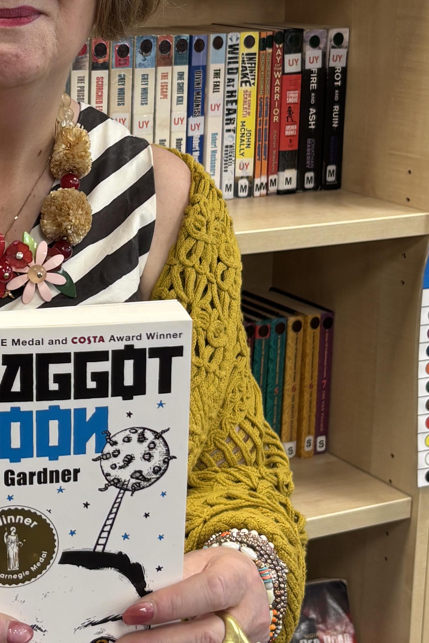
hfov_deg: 17.4
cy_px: 198
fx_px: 1358
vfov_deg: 26.5
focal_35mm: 76
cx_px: -25
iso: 64
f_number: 1.6
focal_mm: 5.96
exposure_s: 1/50
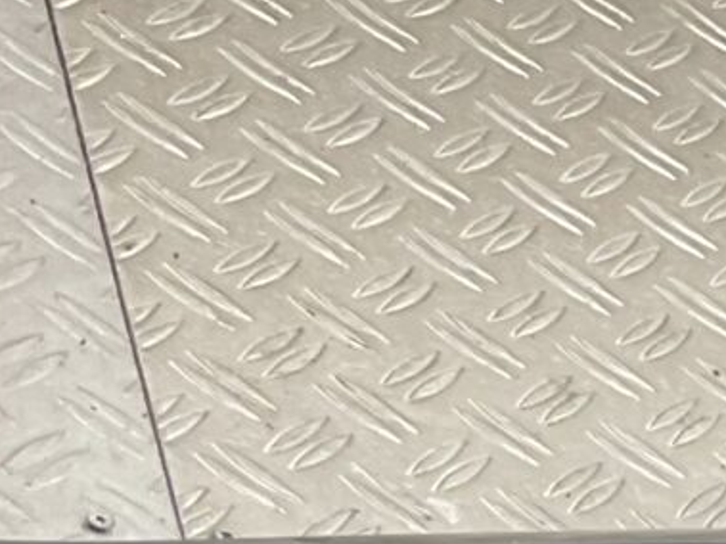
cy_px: 1333
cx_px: 1485
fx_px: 4109
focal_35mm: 196
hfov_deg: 9.4
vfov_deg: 7.1
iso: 64
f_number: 1.8
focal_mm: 3
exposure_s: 1/120
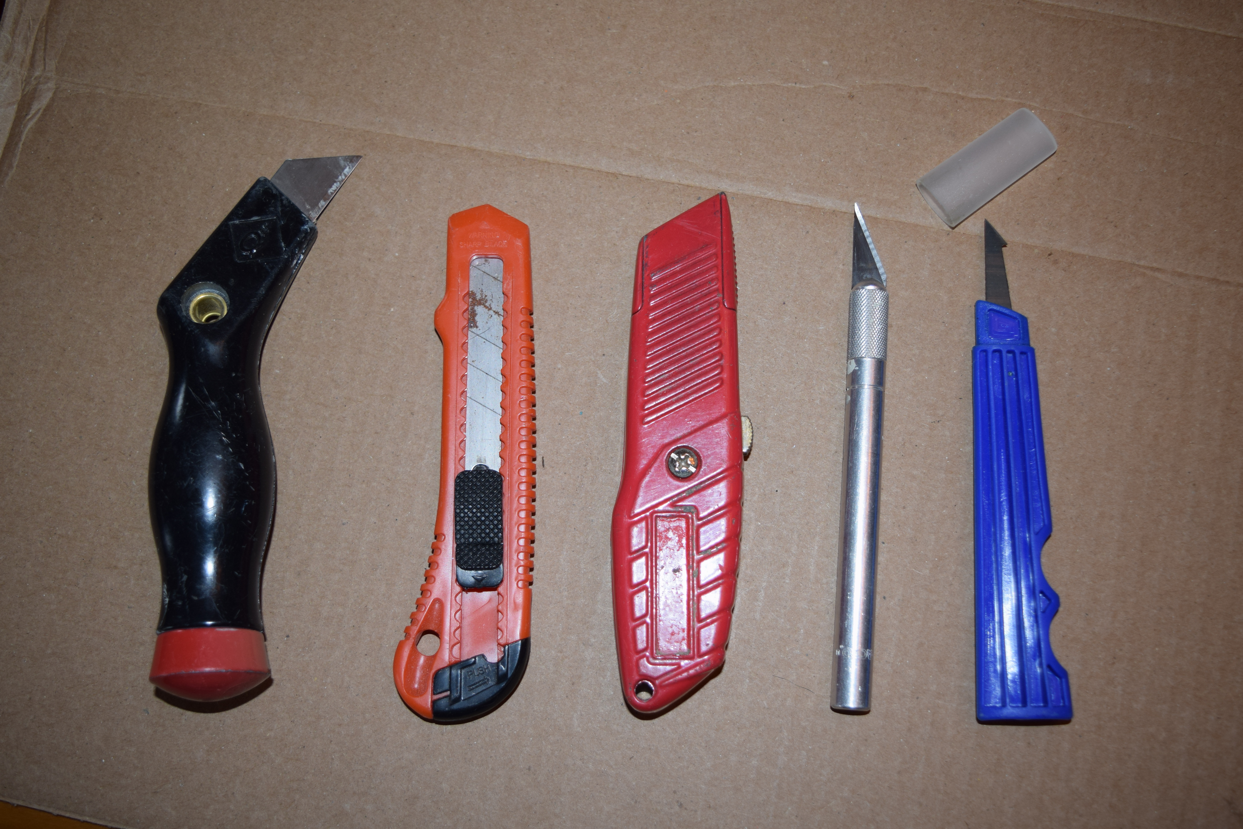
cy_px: 414
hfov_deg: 49.6
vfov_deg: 34.2
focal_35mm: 39
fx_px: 1346
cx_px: 622
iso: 320
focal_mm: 26
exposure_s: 1/60
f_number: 4
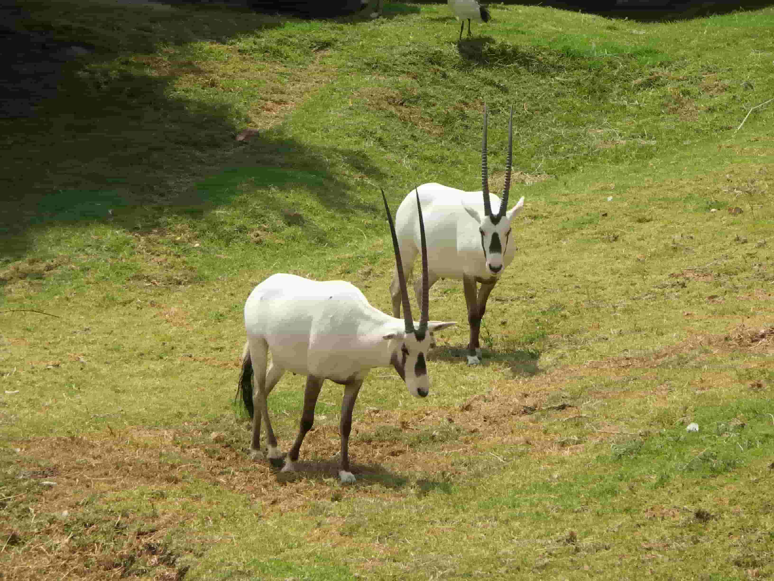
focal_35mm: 200
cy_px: 290
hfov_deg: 9.9
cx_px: 387
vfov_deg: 7.4
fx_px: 4472
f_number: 4.5
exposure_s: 1/400
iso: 50
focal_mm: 50.8
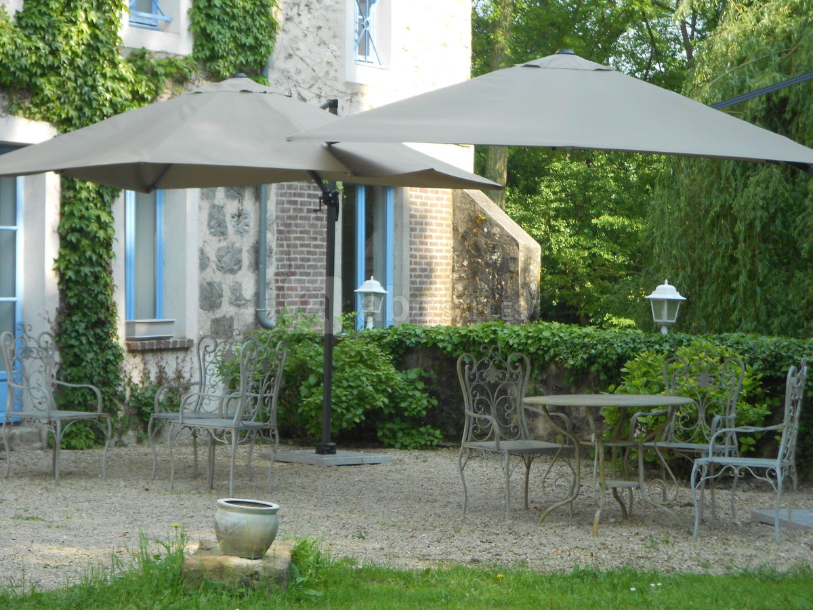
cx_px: 406
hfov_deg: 19.8
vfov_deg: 14.9
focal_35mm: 99
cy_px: 305
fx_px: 2325
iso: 80
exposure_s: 1/80
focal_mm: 17.6
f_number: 5.5
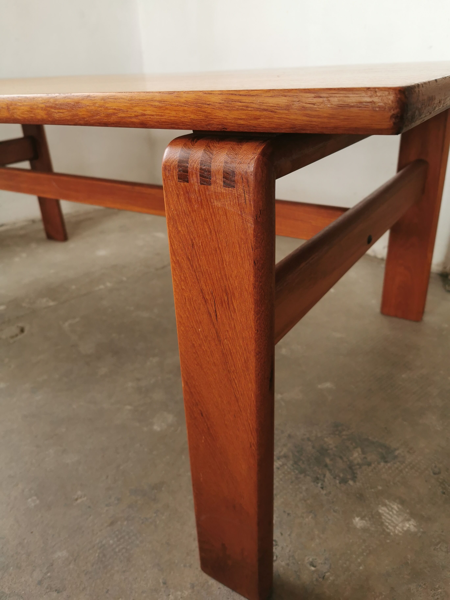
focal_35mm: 27
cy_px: 300
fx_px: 468
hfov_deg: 51.4
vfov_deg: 65.3
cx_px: 225
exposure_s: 1/100
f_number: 1.6
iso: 64
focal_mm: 5.56
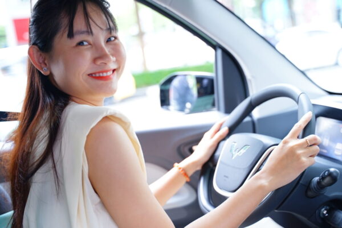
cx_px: 171
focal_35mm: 46
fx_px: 437
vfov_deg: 29.3
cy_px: 114
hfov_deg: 42.7
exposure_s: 1/40
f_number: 2.8
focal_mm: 46
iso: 400
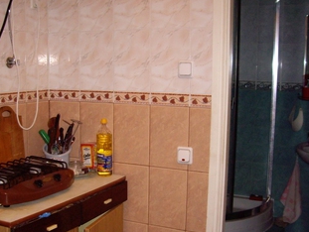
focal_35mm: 55
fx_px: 492
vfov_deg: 26.6
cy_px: 137
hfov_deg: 34.7
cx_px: 119
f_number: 2.7
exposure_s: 1/40
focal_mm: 6.2
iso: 200
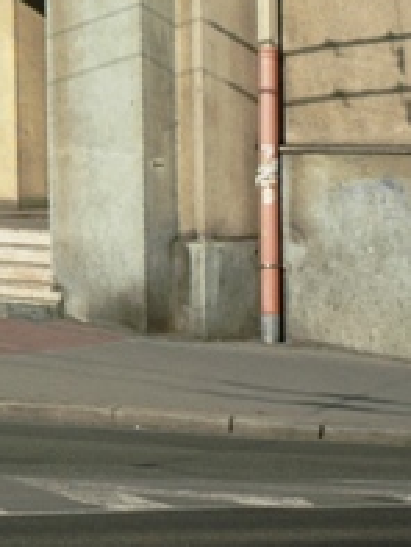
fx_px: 4023
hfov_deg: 5.4
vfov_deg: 7.7
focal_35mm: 254
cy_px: -103
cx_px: -943
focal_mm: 35
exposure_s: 1/1250
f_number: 6.3
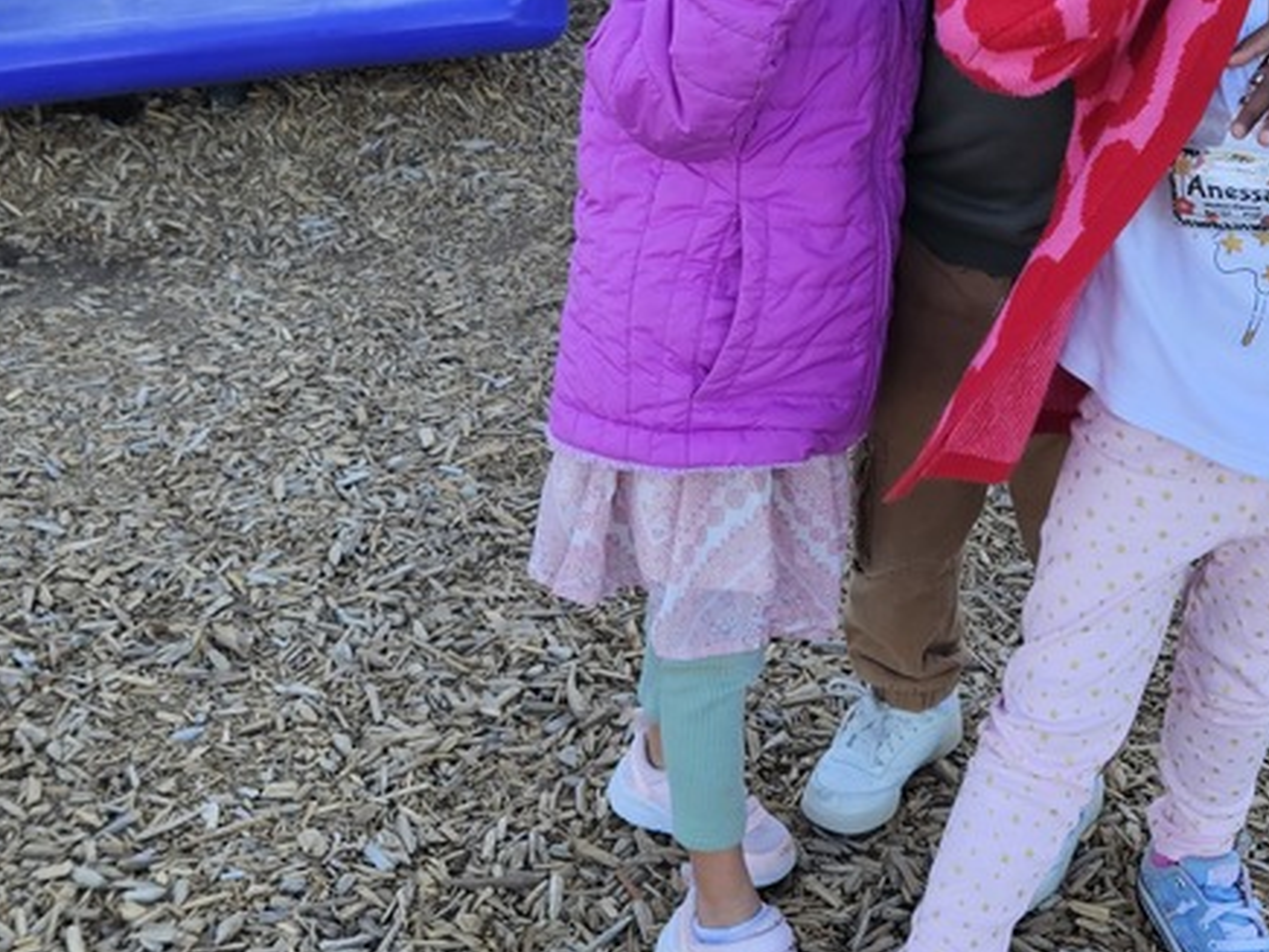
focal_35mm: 54
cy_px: 87
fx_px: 1980
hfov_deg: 35.3
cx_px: 800
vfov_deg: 26.1
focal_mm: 5.4
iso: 50
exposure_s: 1/385
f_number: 1.8
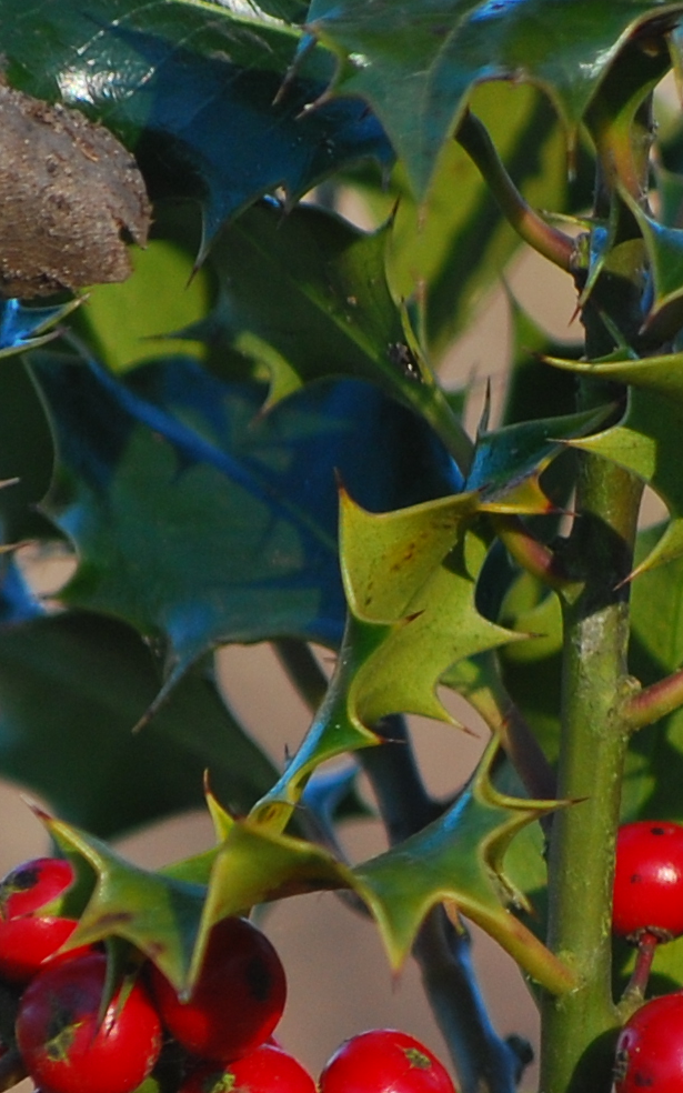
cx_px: 526
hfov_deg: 1.6
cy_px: 875
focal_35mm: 813
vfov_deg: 2.6
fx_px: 24213
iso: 200
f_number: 6.3
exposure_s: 1/250
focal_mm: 135
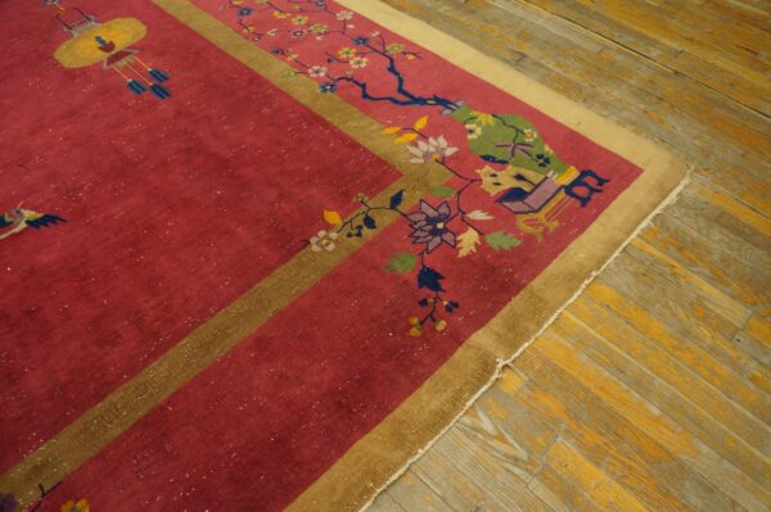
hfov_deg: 67.4
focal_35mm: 27
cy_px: 256
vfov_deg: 47.9
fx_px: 578
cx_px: 386
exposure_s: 1/60
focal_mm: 18
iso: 1000
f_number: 4
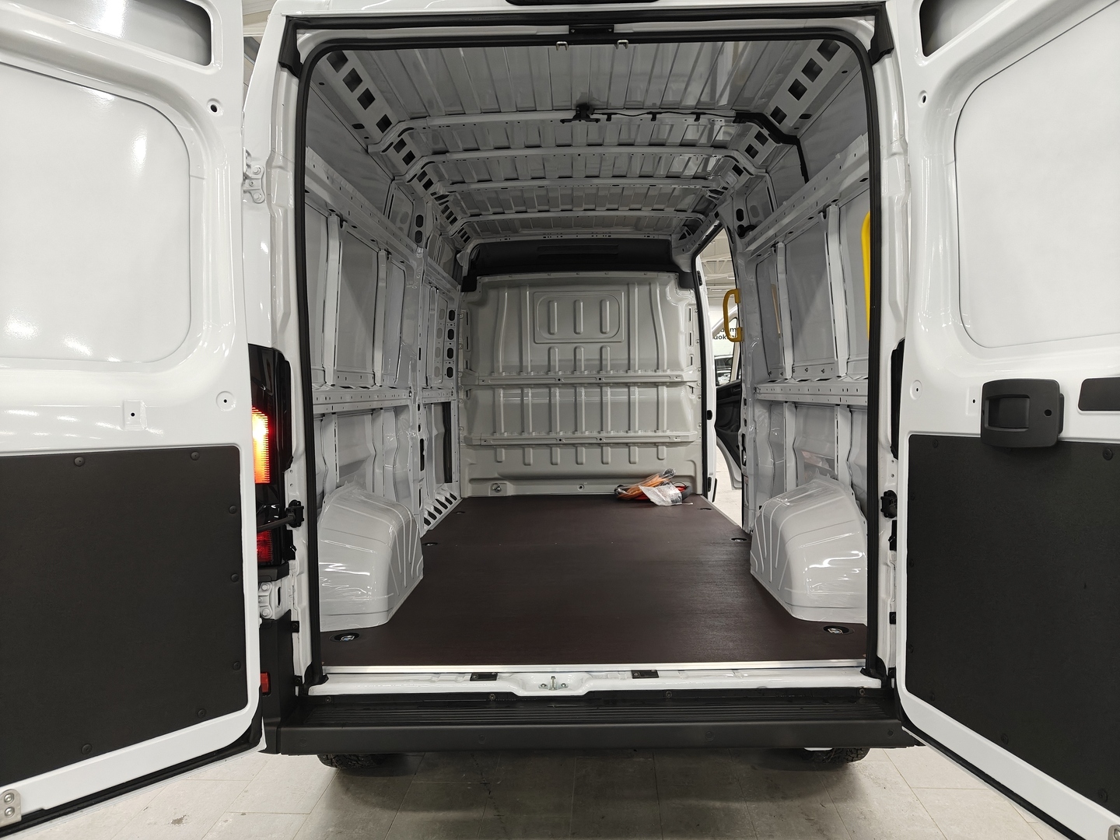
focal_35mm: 24
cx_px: 560
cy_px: 420
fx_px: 777
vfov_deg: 56.8
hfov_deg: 71.6
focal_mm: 5.59
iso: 320
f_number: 1.8
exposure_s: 1/50
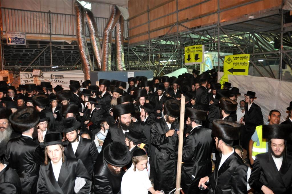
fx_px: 219
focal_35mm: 27
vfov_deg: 47.8
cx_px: 146
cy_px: 97
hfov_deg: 67.4
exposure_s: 1/60
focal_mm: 18
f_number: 4
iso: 800
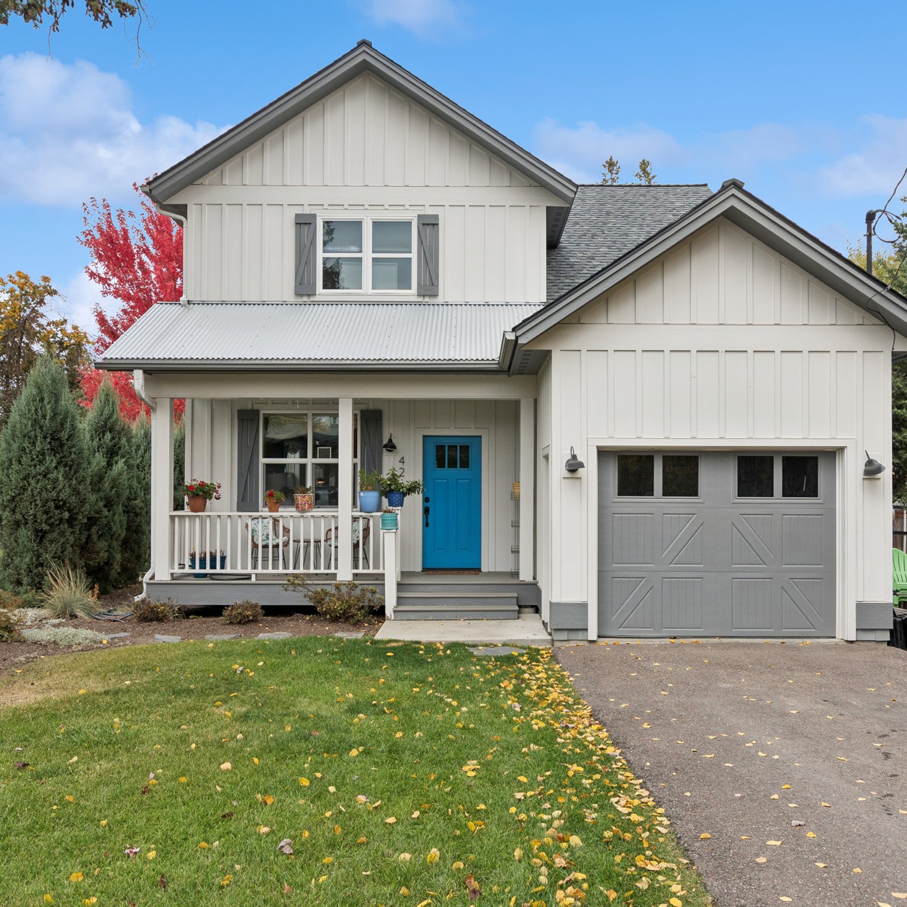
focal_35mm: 29
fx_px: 860
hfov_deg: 55.6
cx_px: 481
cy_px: 467
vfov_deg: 55.6
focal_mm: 15
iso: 100
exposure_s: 1/400
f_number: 6.3
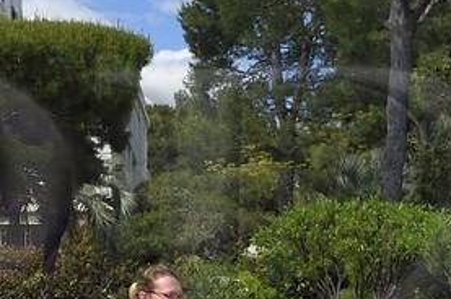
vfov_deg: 8.7
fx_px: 1952
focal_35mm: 156
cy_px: 337
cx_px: 130
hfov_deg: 13.1
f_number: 13
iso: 200
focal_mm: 27
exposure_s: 1/250
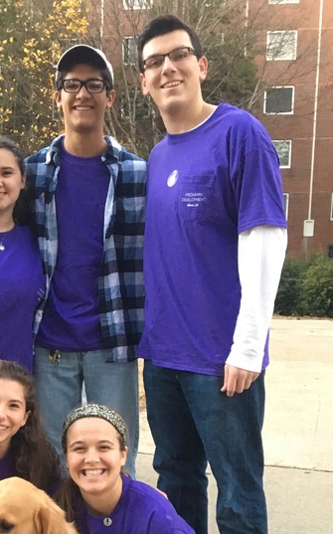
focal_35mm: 55
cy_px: 443
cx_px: 51
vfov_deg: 35.5
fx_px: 800
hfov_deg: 23.1
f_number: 2.2
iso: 200
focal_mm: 4.15
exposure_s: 1/30
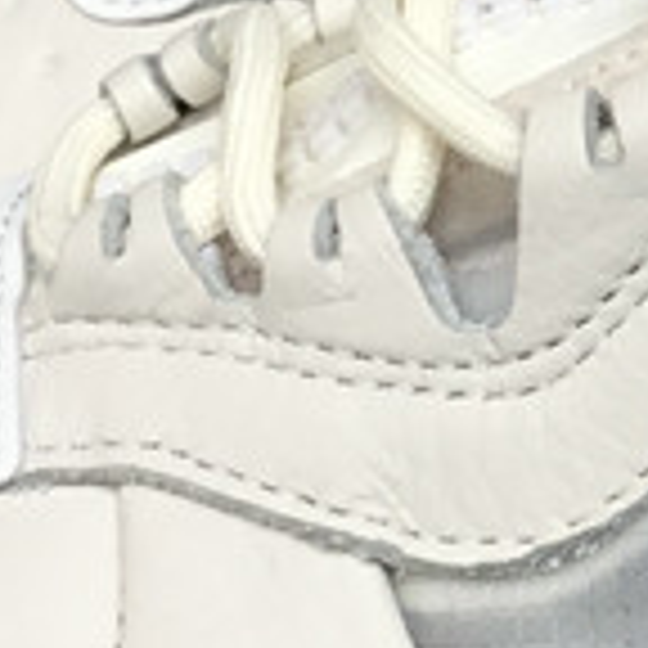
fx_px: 3622
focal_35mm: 171
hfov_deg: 10.0
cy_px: 133
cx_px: 819
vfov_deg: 10.2
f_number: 2.4
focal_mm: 3.3
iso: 25
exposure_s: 1/107
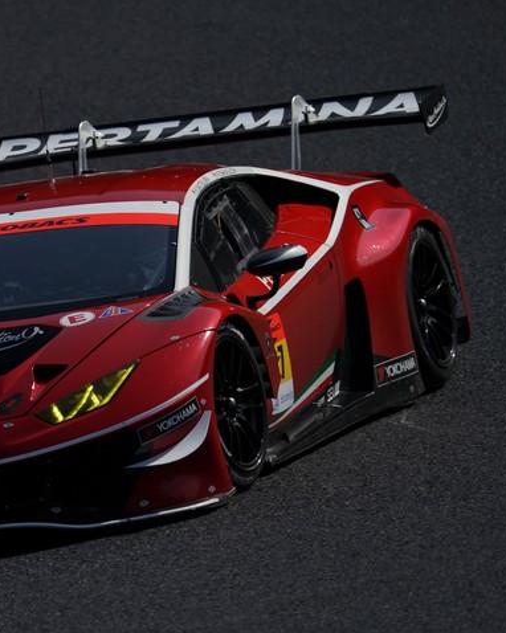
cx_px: 48
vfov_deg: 3.2
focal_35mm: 608
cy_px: 316
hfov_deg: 2.5
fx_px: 11389
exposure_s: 1/1250
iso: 100
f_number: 6.3
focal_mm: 430
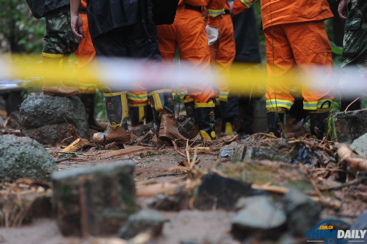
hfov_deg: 16.4
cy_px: 122
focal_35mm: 125
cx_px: 184
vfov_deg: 11.0
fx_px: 1274
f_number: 4
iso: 400
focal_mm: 125
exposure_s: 1/250
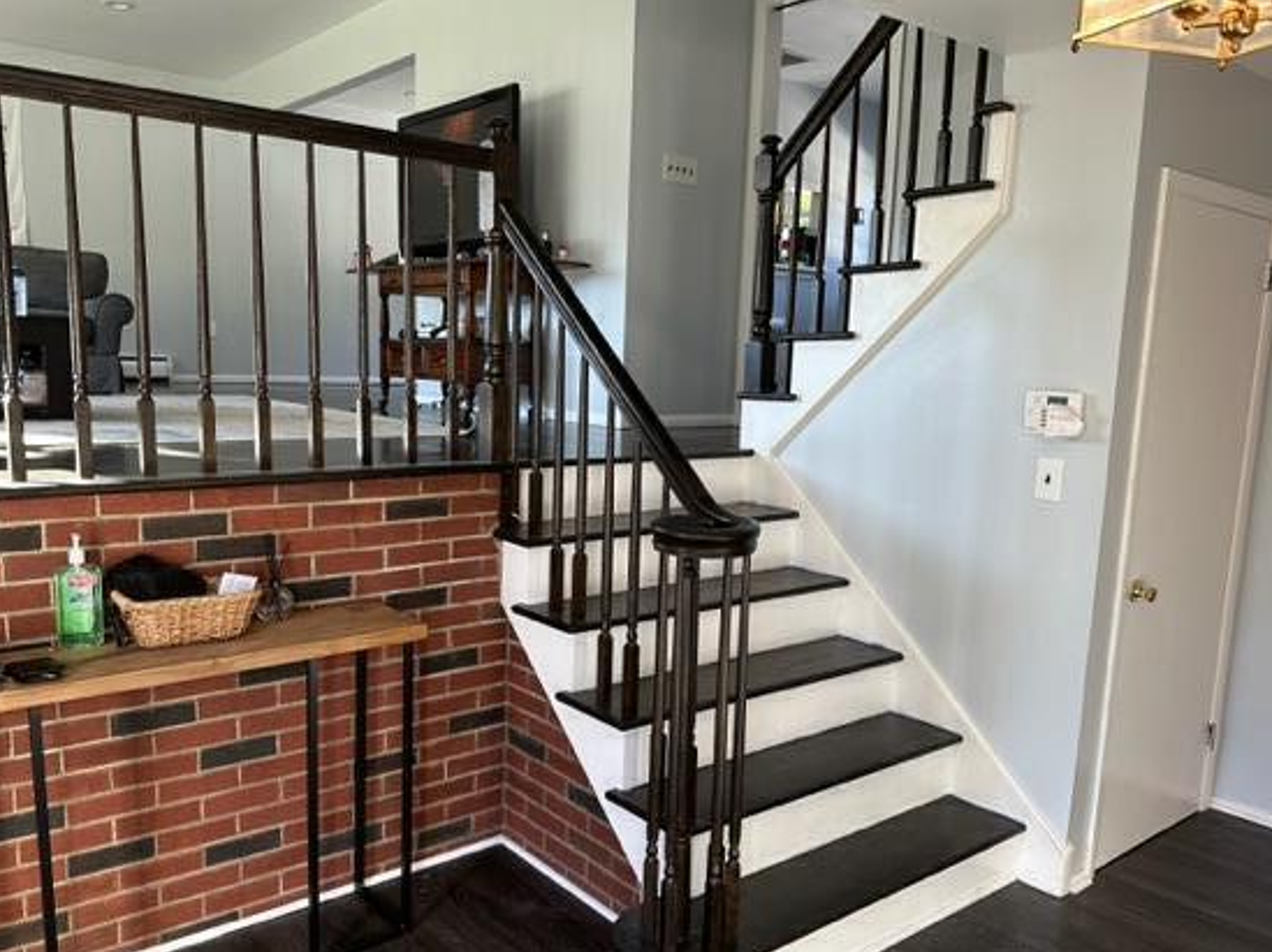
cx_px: 586
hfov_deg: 63.4
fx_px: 1028
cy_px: 517
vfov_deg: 49.6
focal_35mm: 28
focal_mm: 6.86
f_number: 1.78
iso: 160
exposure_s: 1/120
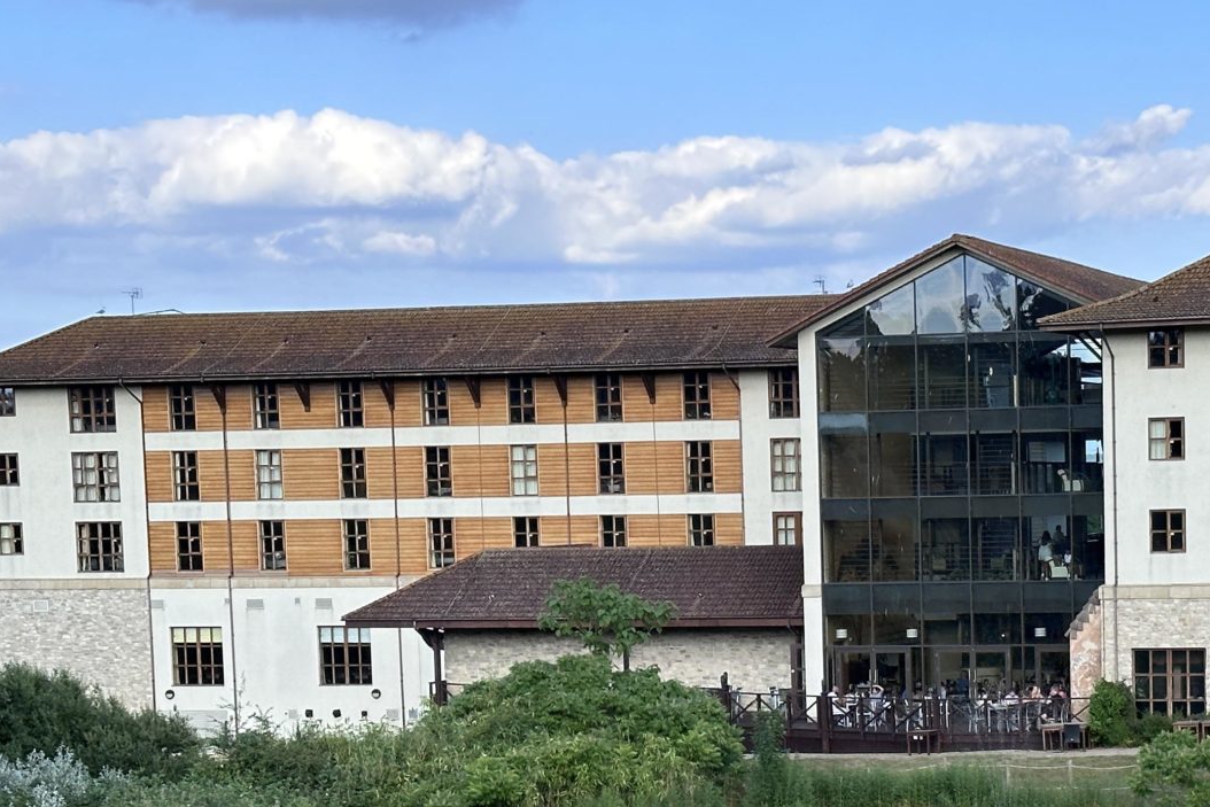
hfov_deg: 20.8
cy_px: 771
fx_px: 3260
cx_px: 970
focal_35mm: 97
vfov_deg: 13.9
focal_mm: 6.86
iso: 64
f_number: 1.78
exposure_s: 1/1667
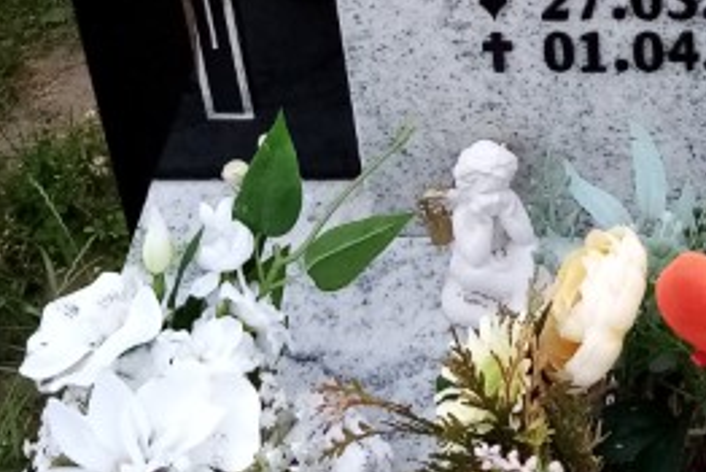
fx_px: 1295
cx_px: 555
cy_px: -278
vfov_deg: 18.0
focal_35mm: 66
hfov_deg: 29.8
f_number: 1.8
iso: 105
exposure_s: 1/831
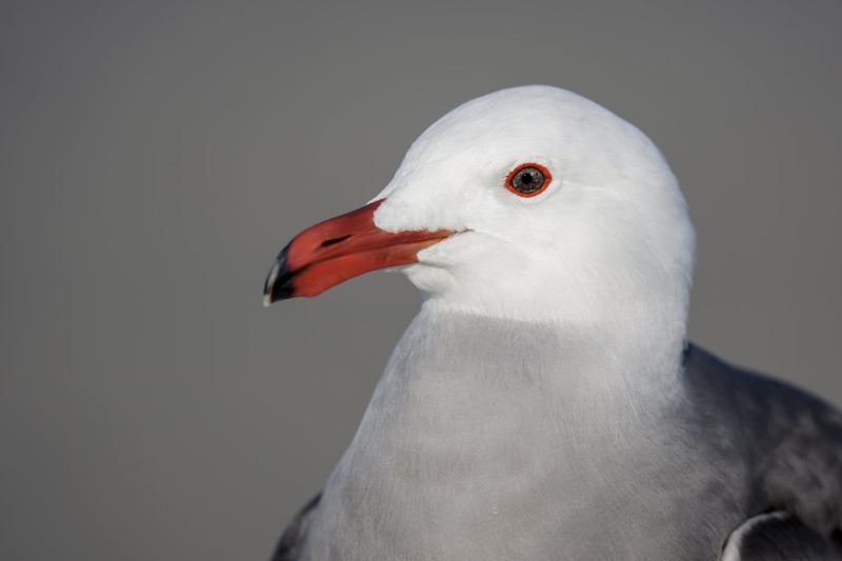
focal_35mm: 600
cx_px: 421
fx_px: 14030
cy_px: 280
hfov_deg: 3.4
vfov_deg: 2.3
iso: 640
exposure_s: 1/2500
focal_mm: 600
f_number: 8
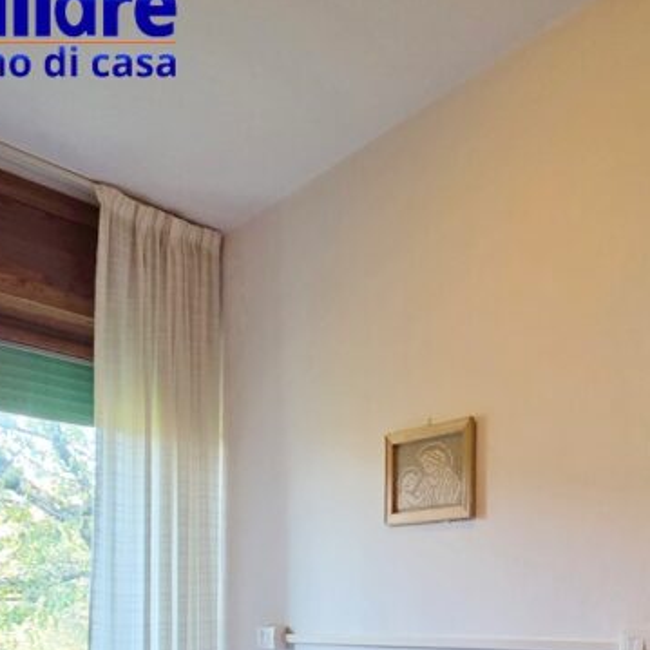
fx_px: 680
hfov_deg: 47.9
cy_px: 614
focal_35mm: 32
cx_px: 531
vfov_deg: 45.1
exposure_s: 1/50
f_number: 1.9
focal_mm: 2.2
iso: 320
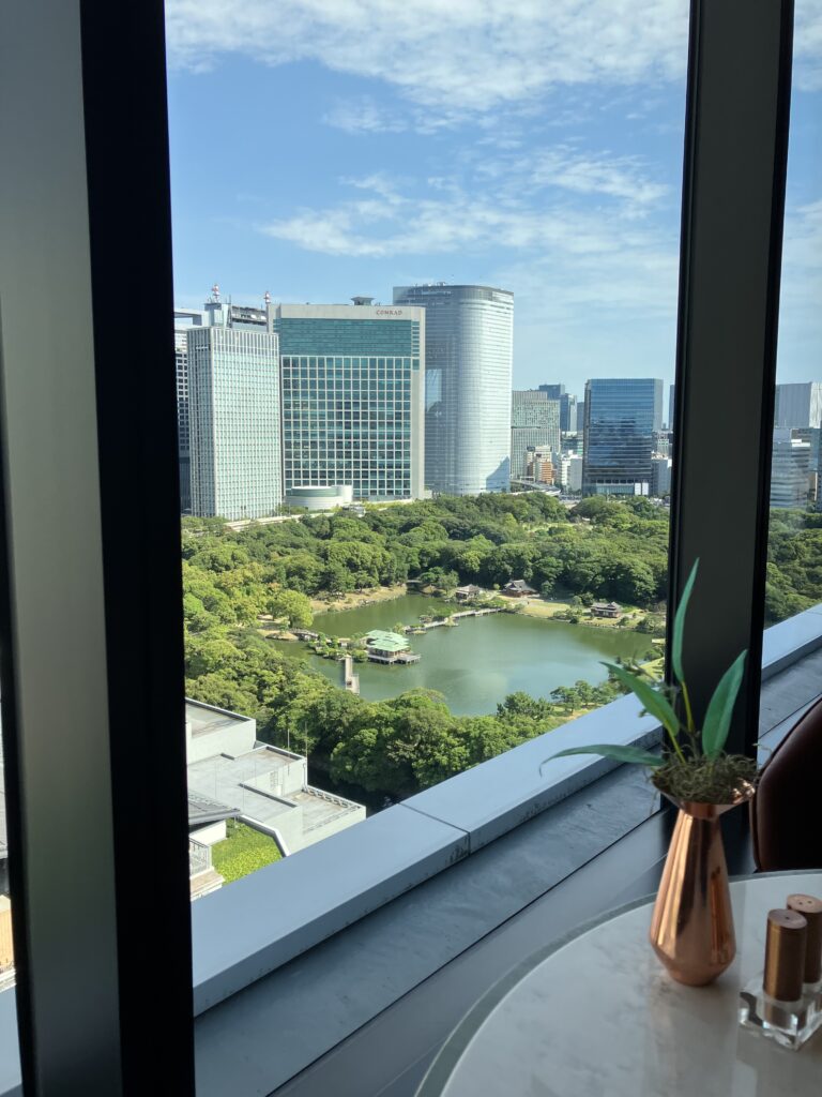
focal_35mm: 28
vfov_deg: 63.4
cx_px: 411
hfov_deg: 49.7
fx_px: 887
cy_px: 548
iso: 32
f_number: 1.8
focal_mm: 3.99
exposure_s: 1/883
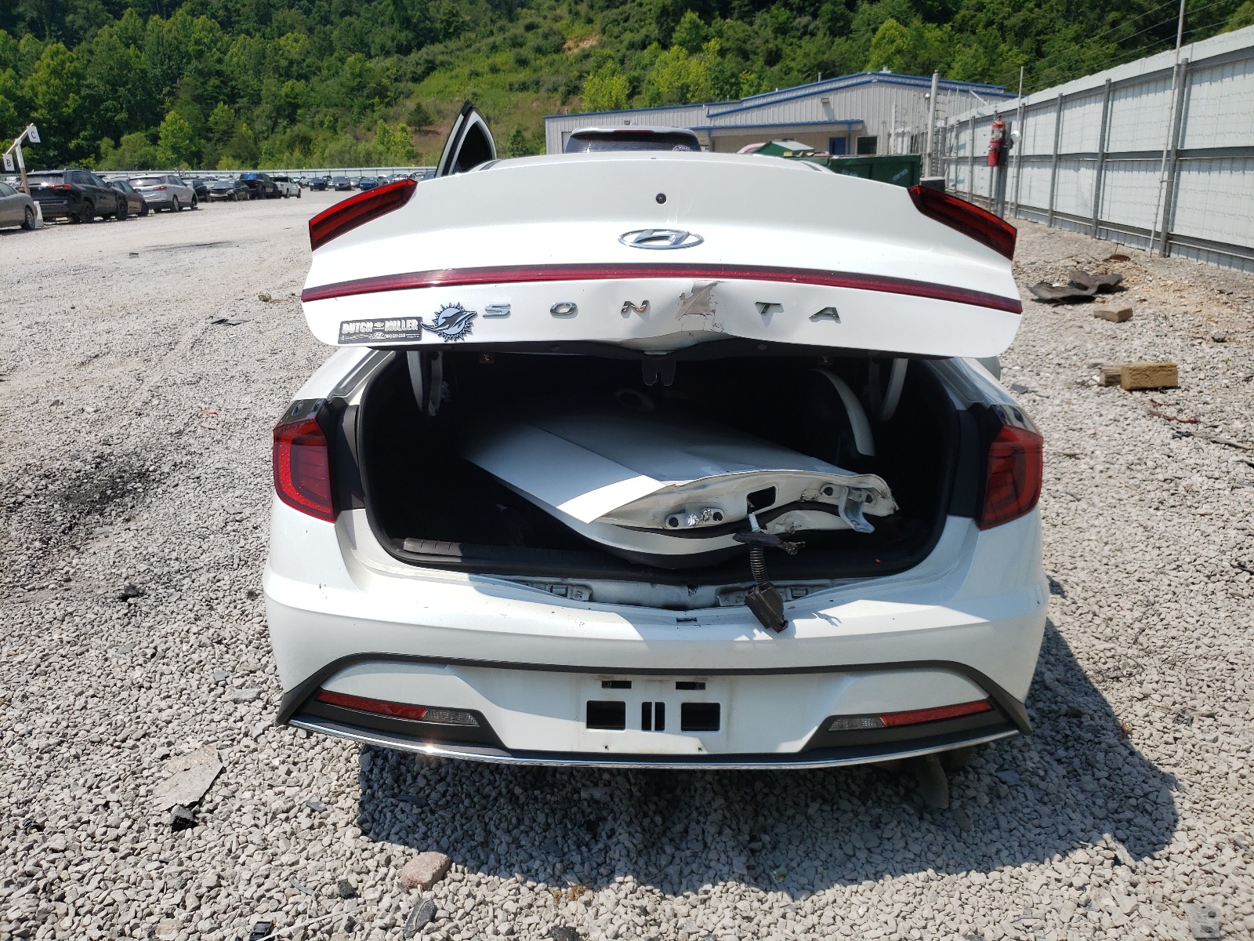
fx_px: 942
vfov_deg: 53.1
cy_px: 470
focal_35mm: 26
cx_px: 627
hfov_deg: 67.3
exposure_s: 1/5000
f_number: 1.5
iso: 50
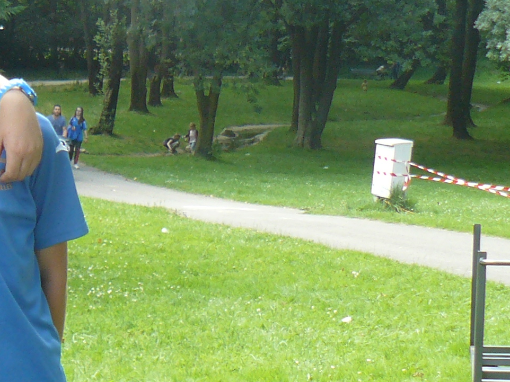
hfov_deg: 15.6
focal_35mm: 115
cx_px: -283
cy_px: 431
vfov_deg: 12.6
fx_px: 1694
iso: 100
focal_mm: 6
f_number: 2.8
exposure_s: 1/125
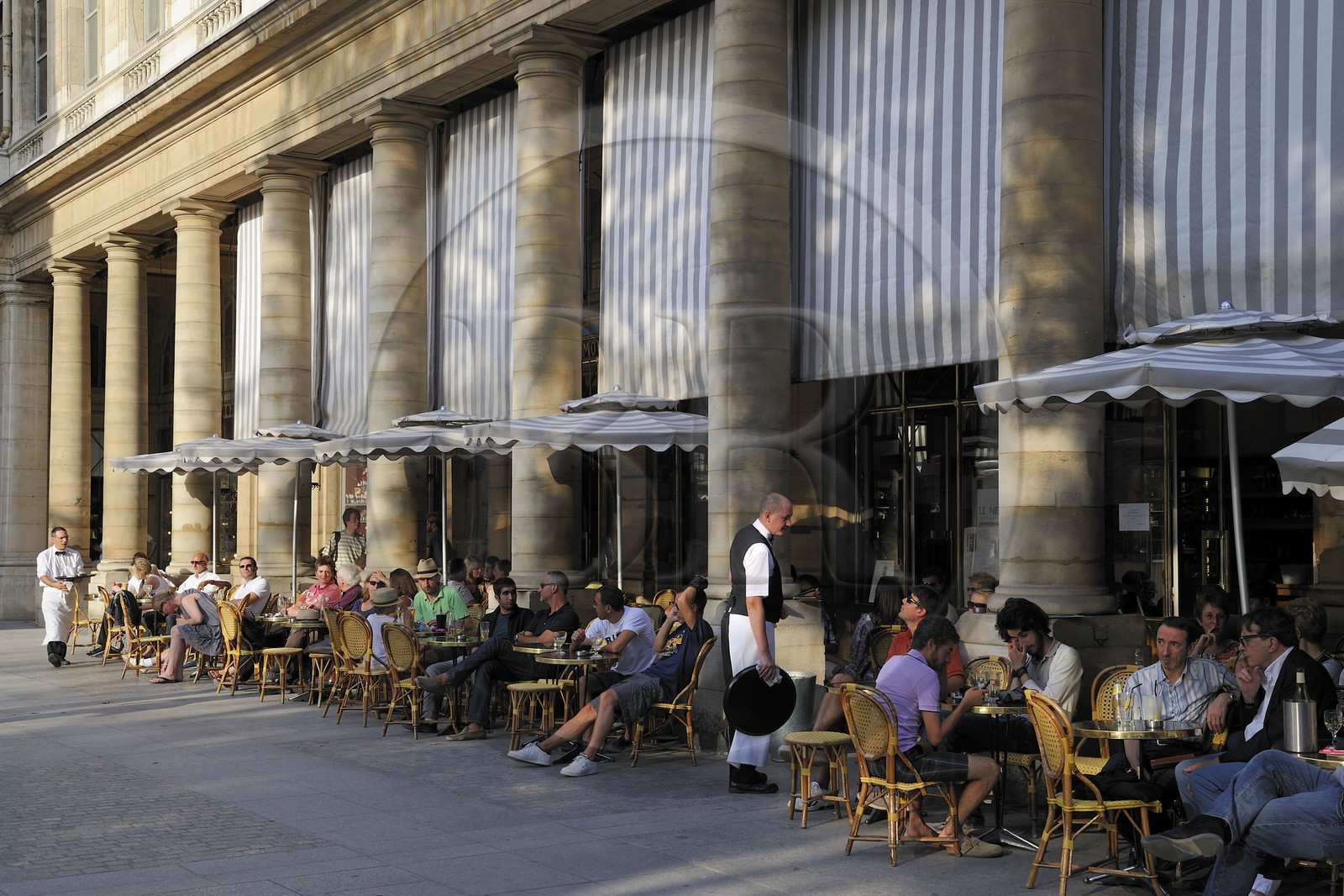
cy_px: 448
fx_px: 1680
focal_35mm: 45
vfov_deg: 29.9
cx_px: 672
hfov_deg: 43.6
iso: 200
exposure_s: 1/160
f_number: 6.3
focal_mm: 45
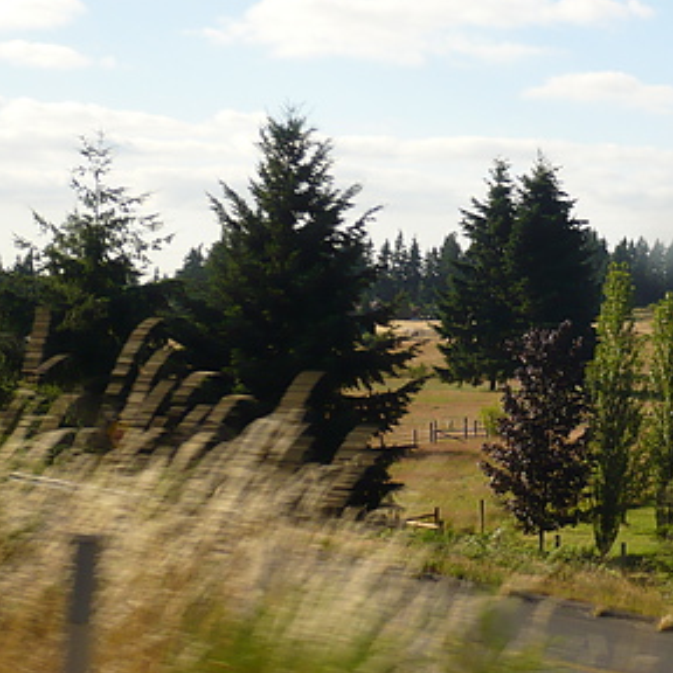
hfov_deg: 20.5
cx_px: 598
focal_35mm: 83
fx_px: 1826
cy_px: 341
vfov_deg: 20.9
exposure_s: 1/200
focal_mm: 7.4
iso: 100
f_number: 3.5
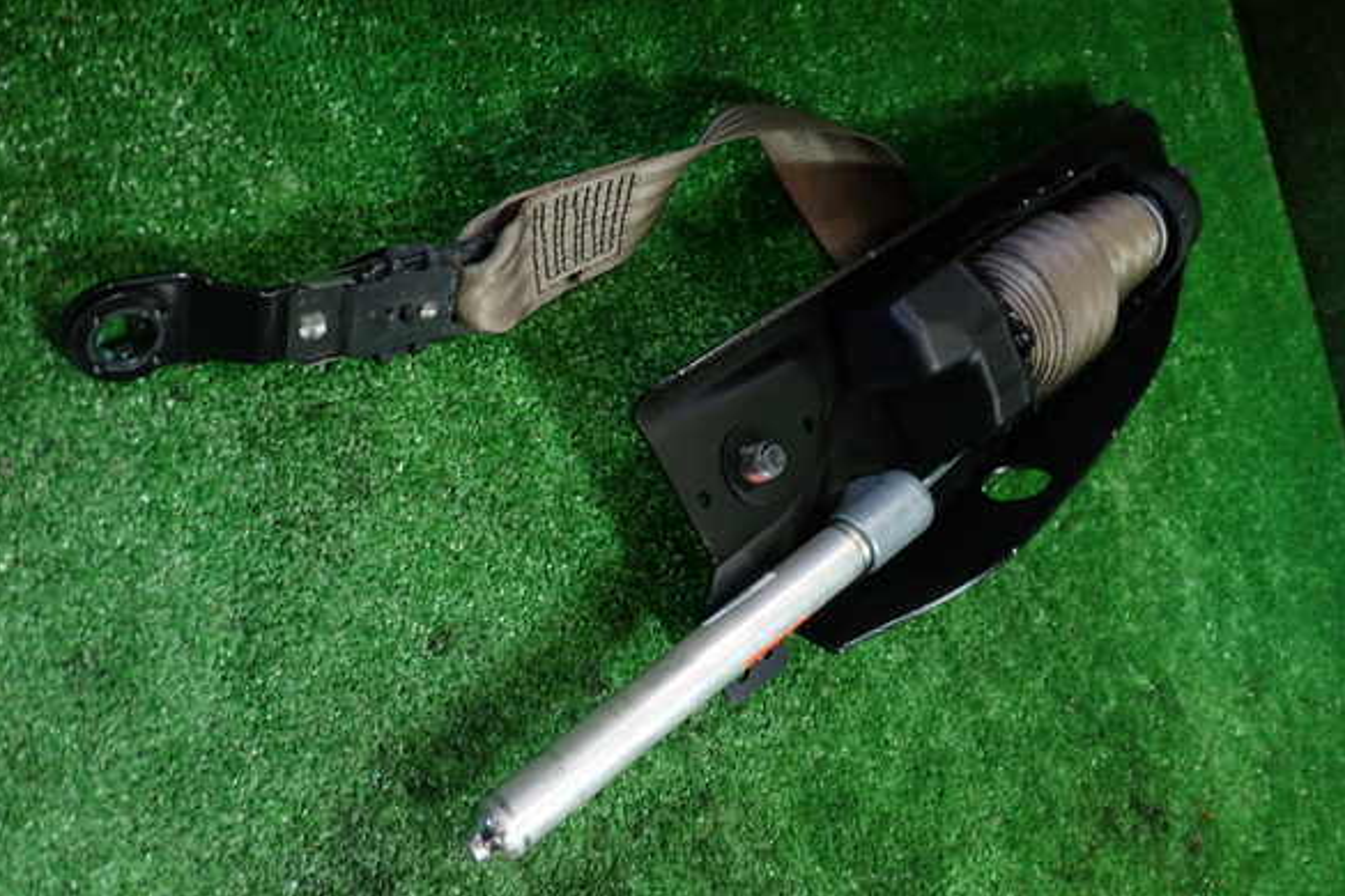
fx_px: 1195
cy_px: 441
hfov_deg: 58.7
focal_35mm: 32
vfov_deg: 41.1
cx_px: 678
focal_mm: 5.4
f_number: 2.3
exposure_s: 1/30
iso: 200
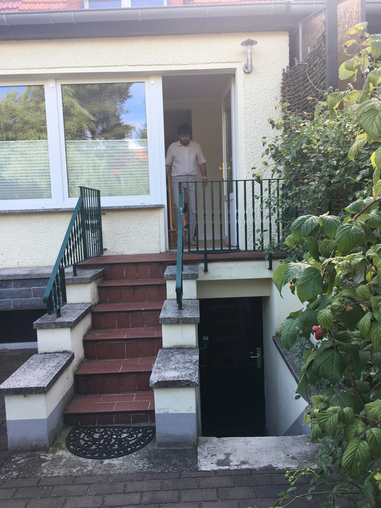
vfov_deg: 61.7
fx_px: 426
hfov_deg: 48.2
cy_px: 254
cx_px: 190
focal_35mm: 29
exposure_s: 1/129
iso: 25
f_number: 2.2
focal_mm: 4.15
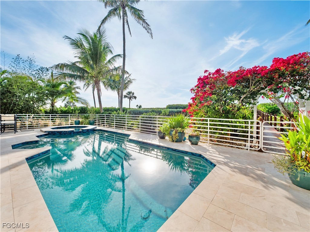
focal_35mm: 14
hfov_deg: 102.1
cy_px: 116
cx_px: 155
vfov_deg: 85.7
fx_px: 125
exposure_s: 1/250
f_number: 7.1
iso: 200
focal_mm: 7
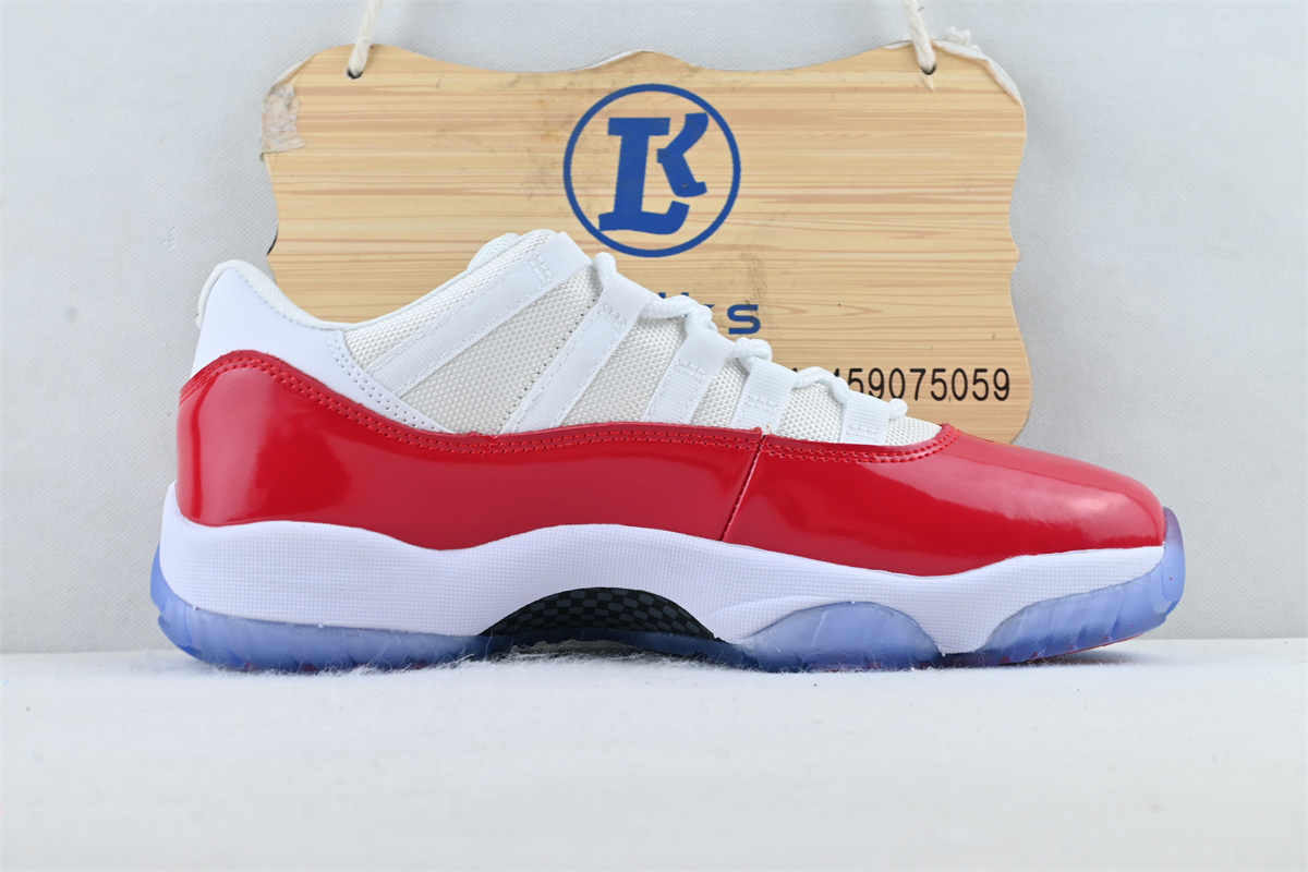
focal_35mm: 45
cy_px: 436
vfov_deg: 29.9
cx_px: 654
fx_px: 1635
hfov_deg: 43.6
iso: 100
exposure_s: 1/15
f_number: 10
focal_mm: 30
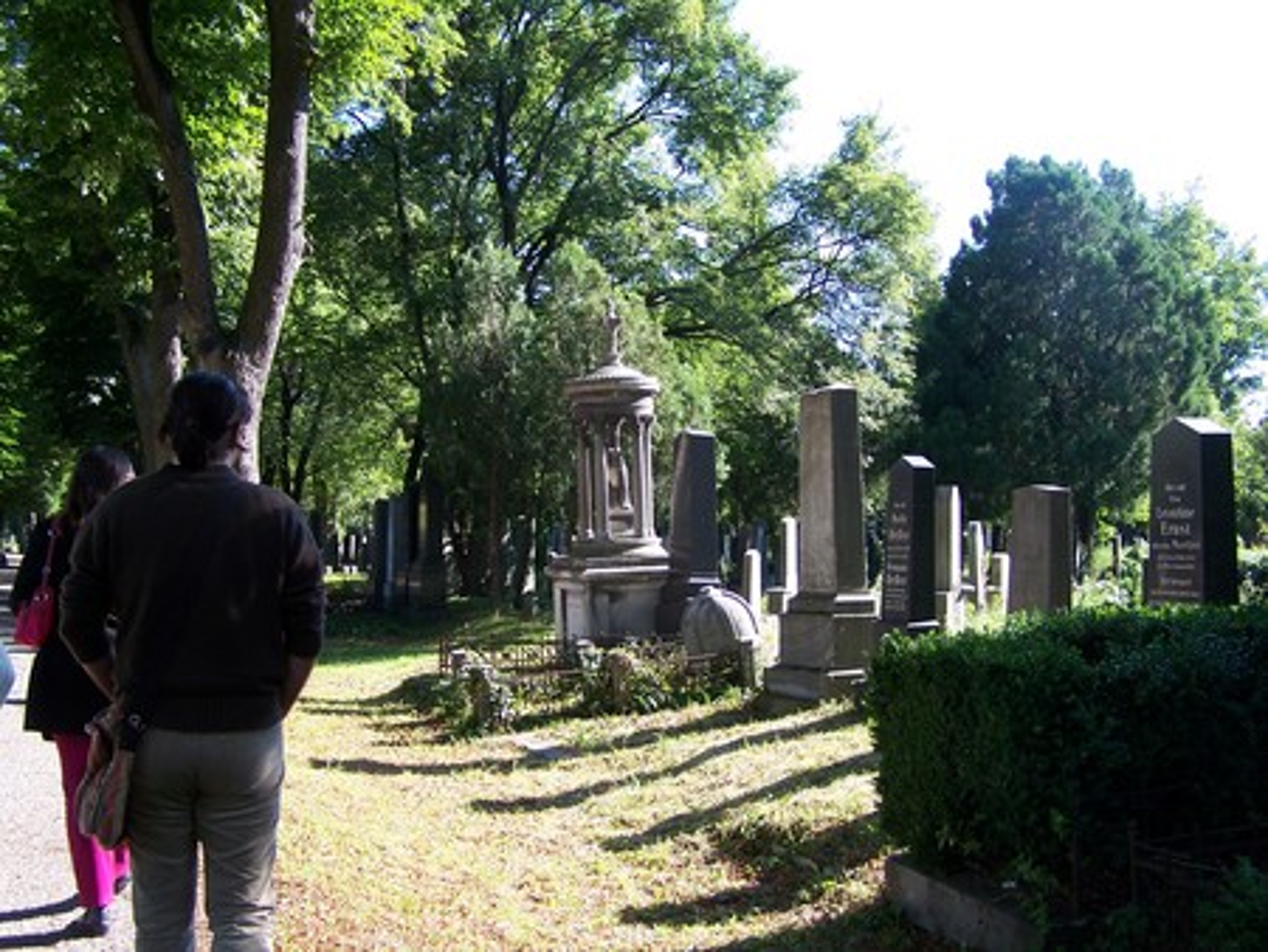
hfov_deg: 49.0
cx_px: 634
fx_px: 1393
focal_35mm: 38
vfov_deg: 37.8
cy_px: 476
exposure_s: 1/200
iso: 80
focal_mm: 6.3
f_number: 2.8
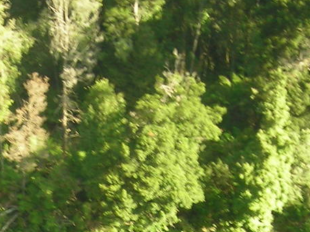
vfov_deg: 10.7
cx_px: 26
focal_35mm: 134
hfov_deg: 14.6
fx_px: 1199
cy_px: 347
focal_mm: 6.3
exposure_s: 1/53.2
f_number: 3.2
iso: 50
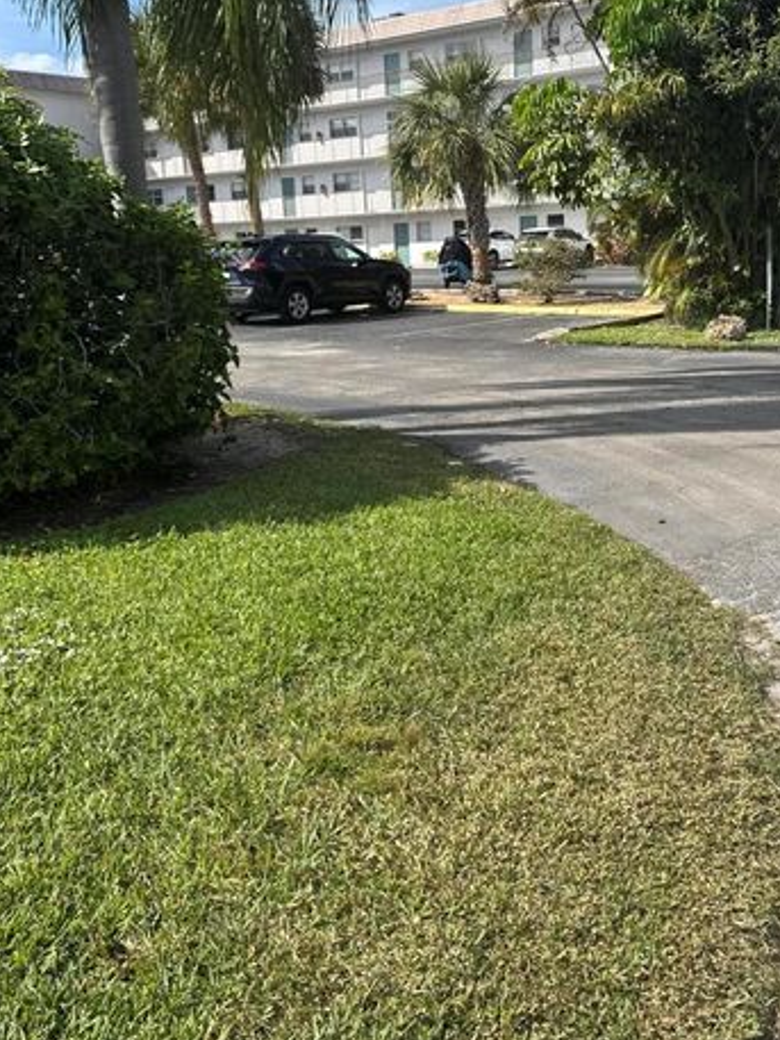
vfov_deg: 52.1
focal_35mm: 35
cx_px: 489
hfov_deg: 40.4
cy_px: 390
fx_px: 1051
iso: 80
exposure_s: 1/3802
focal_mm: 6.76
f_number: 1.78
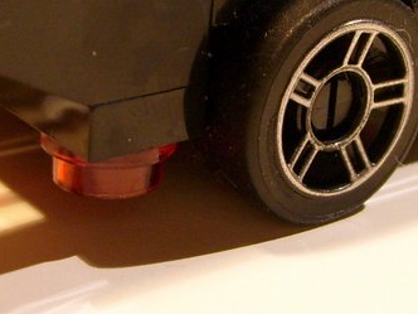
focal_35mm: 108
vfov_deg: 13.7
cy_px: 91
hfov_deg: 18.2
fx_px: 1304
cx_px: 209
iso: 100
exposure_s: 1/45
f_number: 2.8
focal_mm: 5.8
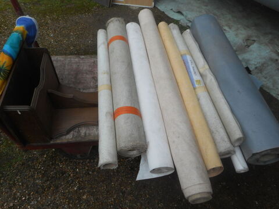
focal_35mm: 25
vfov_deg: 54.9
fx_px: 201
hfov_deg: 69.4
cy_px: 104
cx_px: 140
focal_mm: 4.5
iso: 80
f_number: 3.7
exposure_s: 1/500
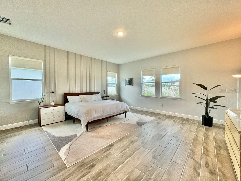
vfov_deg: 85.7
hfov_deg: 102.1
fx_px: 97
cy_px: 90
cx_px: 120
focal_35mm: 14
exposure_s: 1/120
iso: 125
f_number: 2.2
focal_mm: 2.22
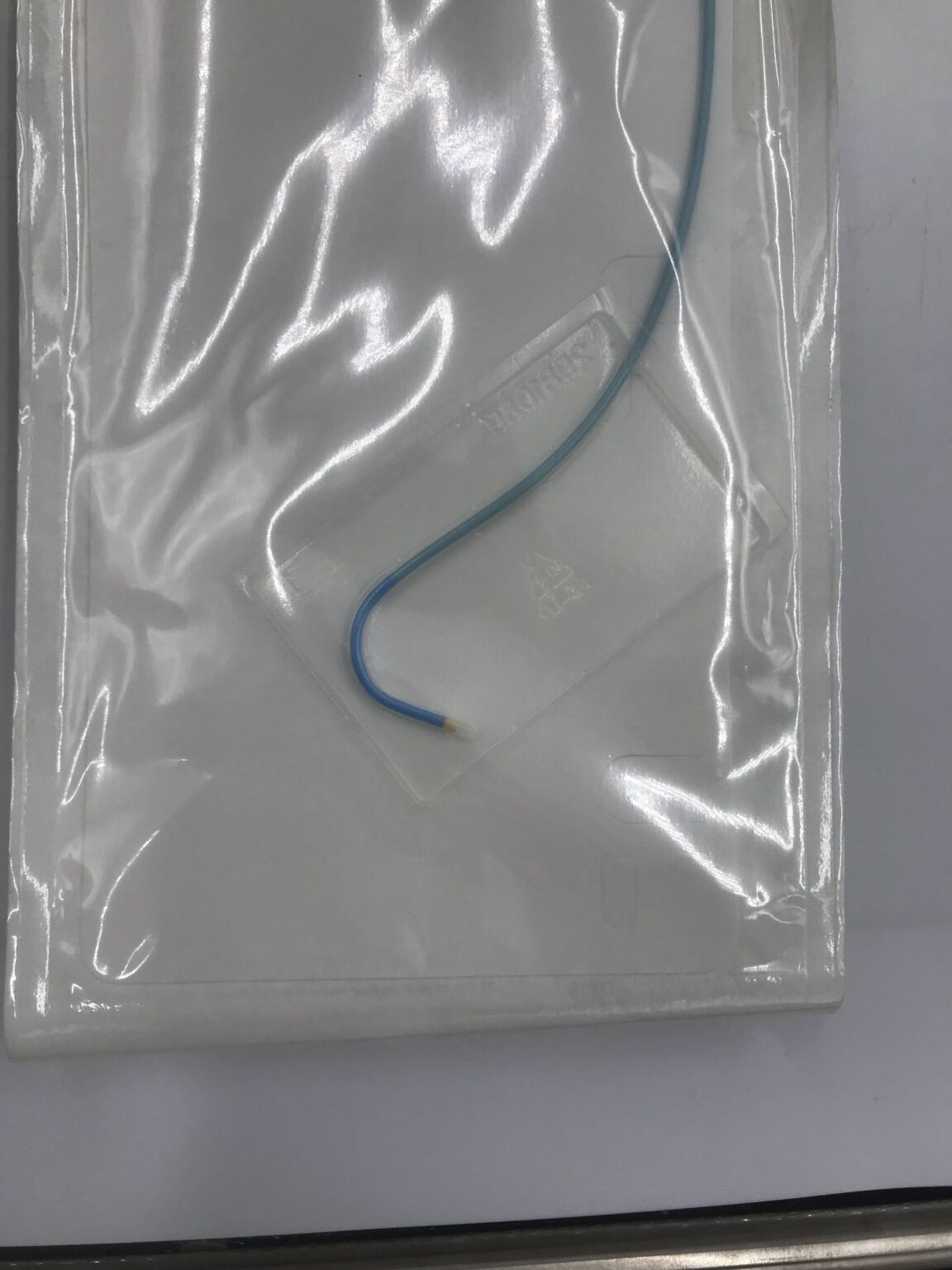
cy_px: 635
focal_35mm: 28
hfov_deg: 49.7
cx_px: 476
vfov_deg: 63.4
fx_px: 1027
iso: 20
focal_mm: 3.99
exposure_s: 1/252
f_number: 1.8
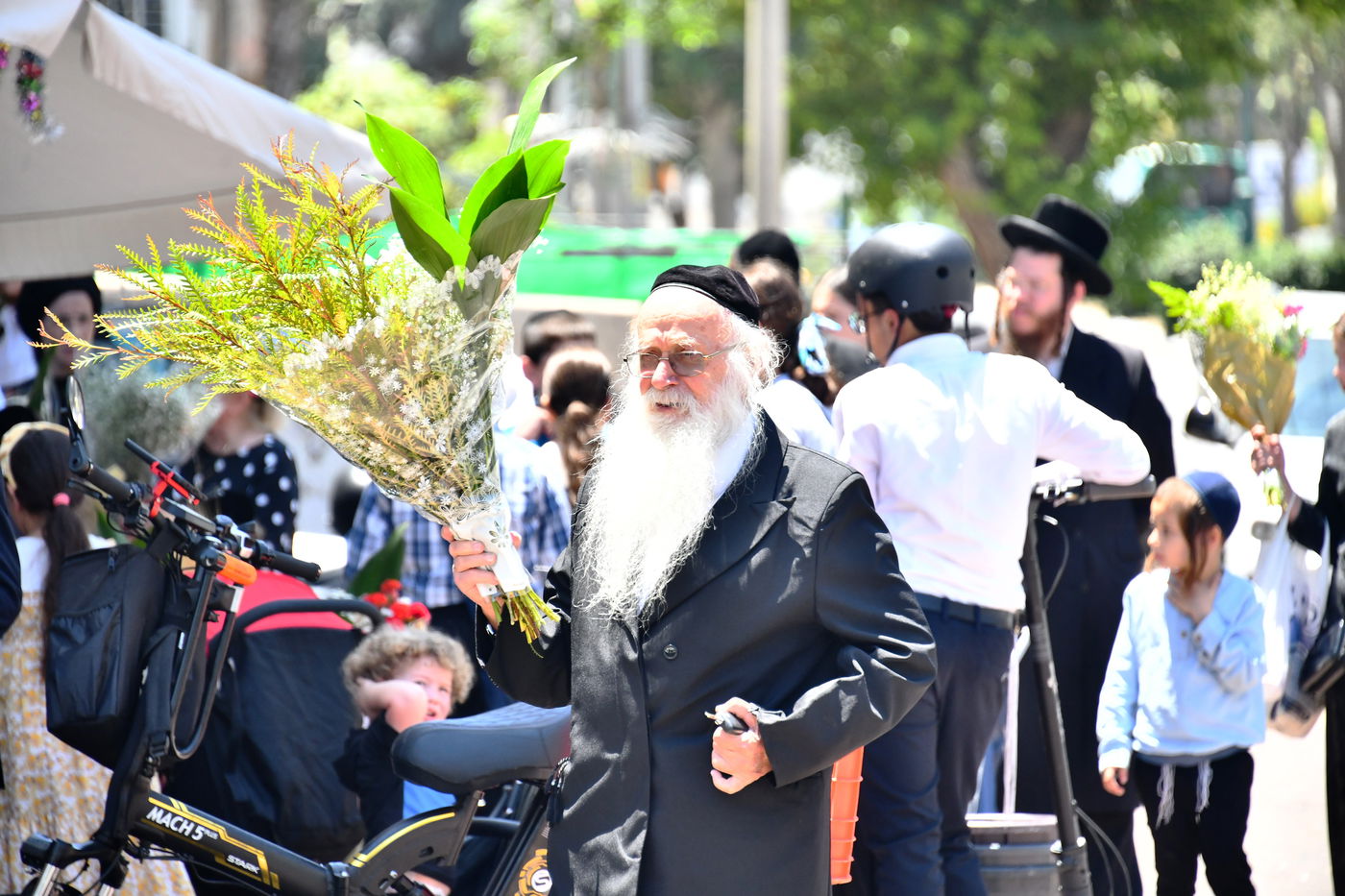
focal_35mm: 300
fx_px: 11206
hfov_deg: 6.9
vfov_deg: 4.6
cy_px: 448
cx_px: 672
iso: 1000
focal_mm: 300
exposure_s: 1/640
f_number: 6.3
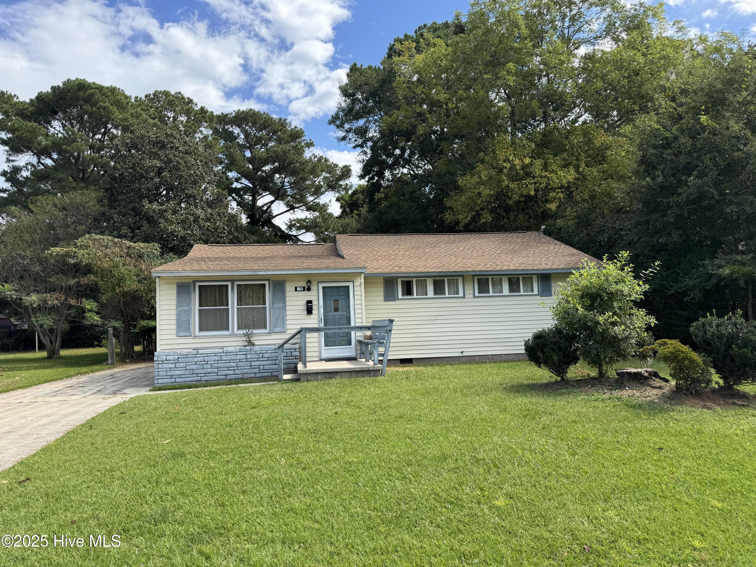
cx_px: 378
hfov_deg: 71.6
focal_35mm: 24
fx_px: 524
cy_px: 284
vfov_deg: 56.8
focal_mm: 6.76
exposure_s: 1/1721
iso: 80
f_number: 1.78
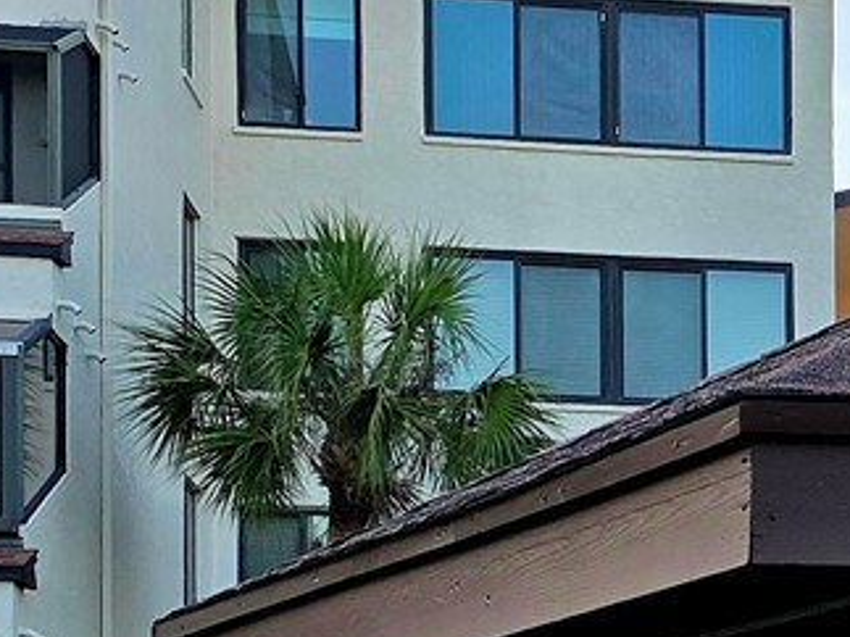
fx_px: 2798
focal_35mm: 114
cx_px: 1184
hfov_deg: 16.1
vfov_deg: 12.4
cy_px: 942
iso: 50
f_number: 1.7
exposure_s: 1/182
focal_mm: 6.3
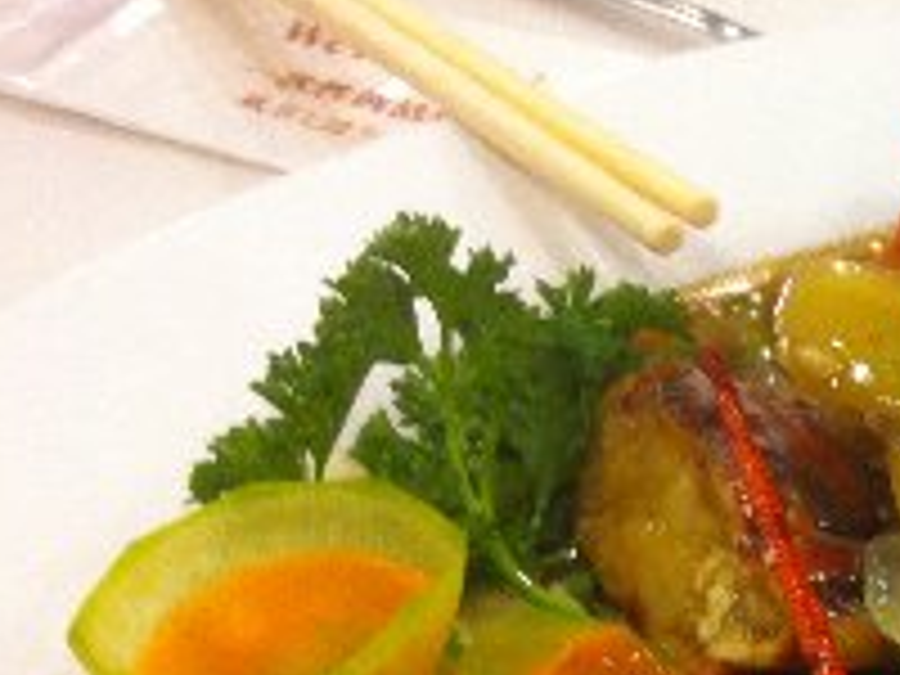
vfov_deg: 14.1
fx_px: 2678
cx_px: 1280
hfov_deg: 17.5
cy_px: 734
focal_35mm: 103
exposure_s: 1/15
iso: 160
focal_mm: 3.85
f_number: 2.8
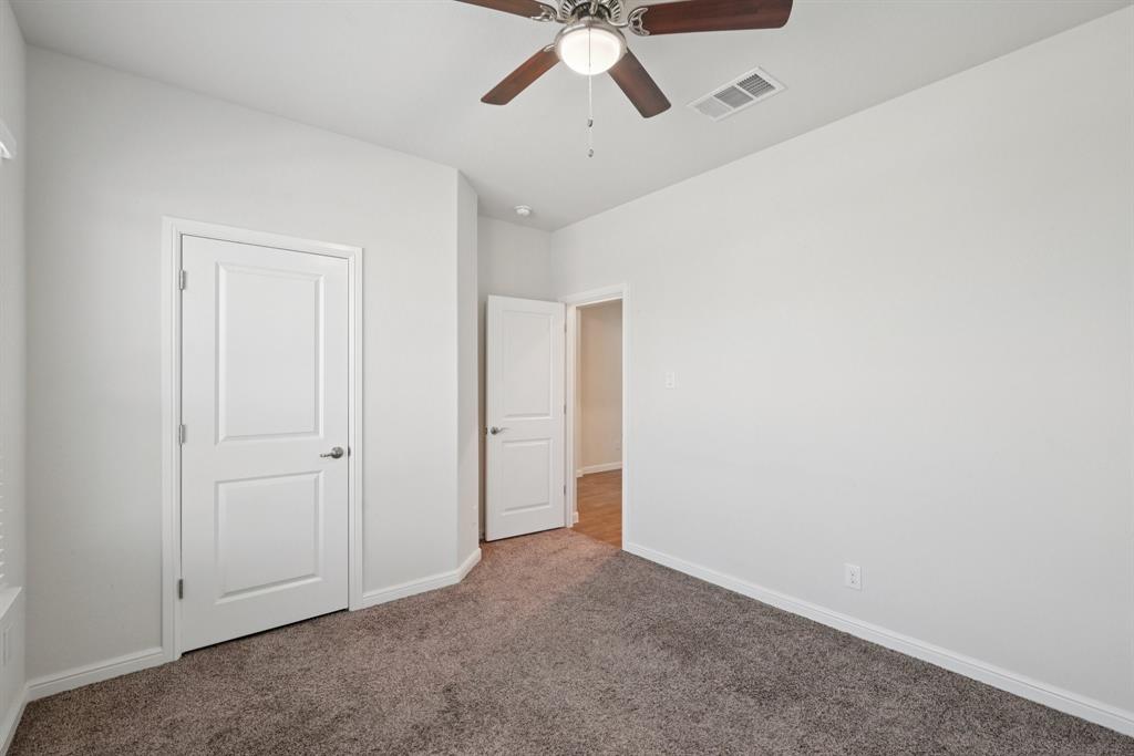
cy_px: 378
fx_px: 504
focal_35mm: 16
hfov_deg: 96.7
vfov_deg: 73.8
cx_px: 567
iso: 400
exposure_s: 1/15
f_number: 8
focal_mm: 16
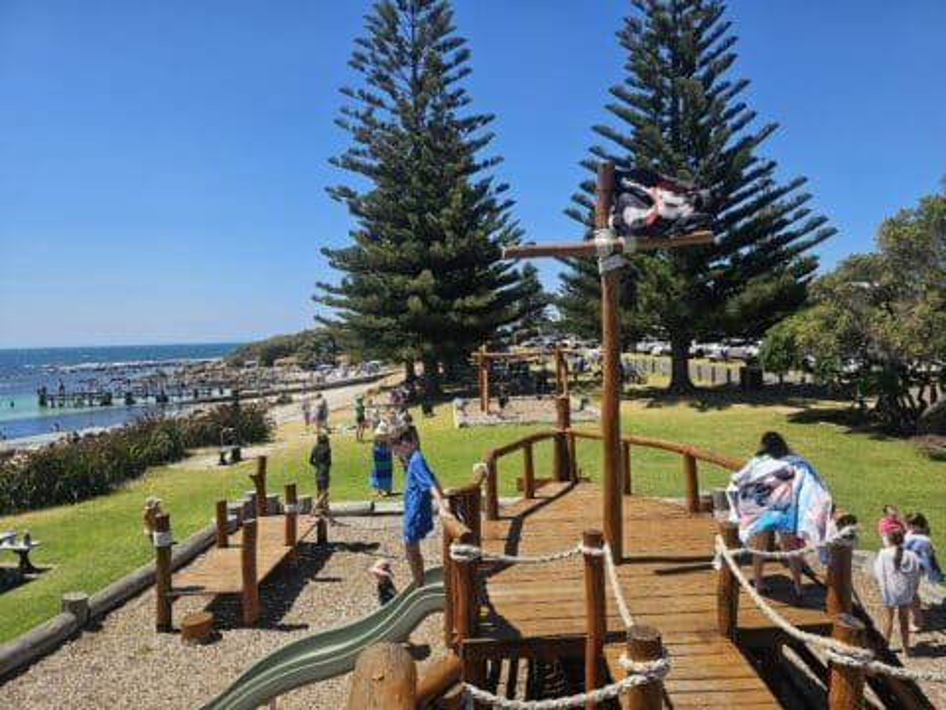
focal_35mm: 23
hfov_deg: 73.9
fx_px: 629
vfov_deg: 58.9
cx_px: 473
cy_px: 355
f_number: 1.7
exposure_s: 1/1332
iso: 16
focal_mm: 6.3
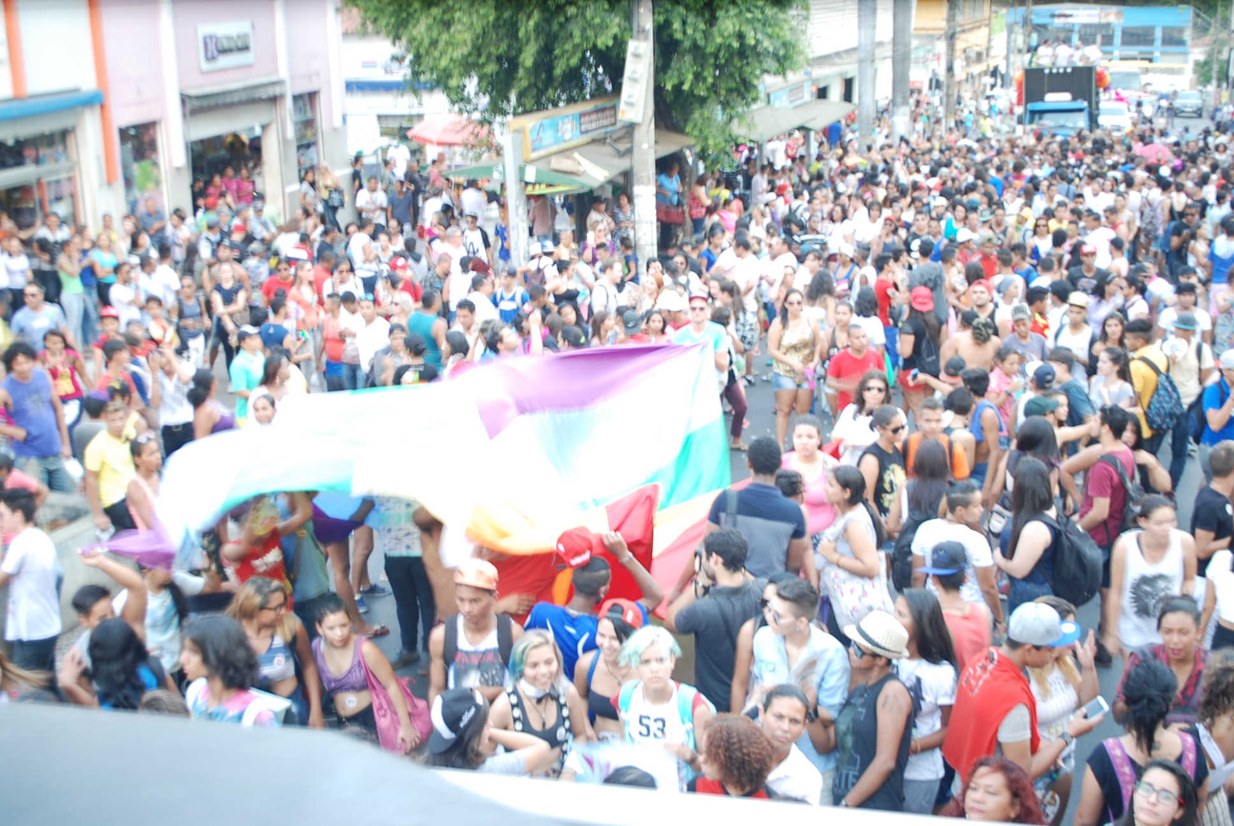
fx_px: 1493
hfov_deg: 44.9
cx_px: 617
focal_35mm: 44
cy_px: 413
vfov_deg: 30.9
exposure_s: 1/13
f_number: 4.8
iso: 125
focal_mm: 29
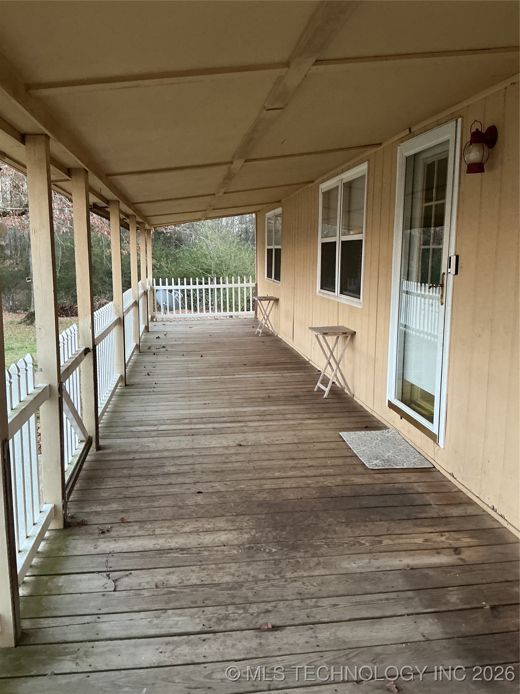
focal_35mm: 29
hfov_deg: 48.2
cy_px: 347
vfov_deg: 61.7
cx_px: 260
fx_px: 581
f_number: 1.8
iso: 200
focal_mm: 3
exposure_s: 1/40
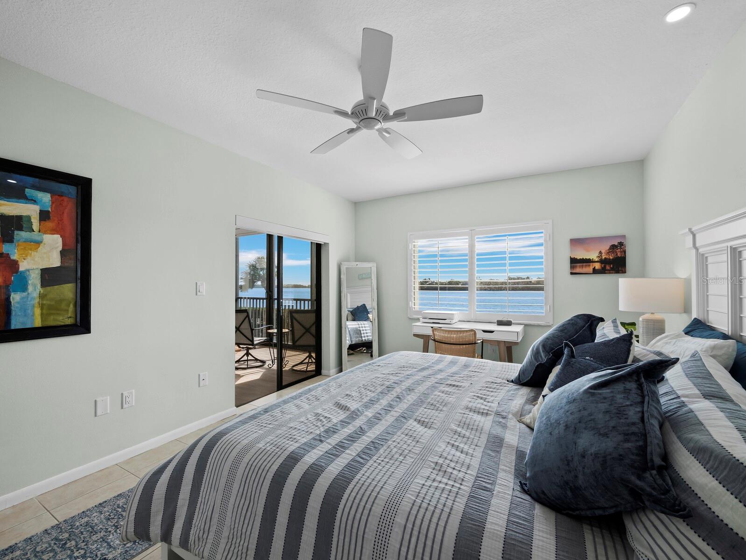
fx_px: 302
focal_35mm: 14
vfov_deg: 85.7
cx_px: 373
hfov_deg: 102.0
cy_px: 280
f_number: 11
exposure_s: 1/13
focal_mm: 7
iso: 320
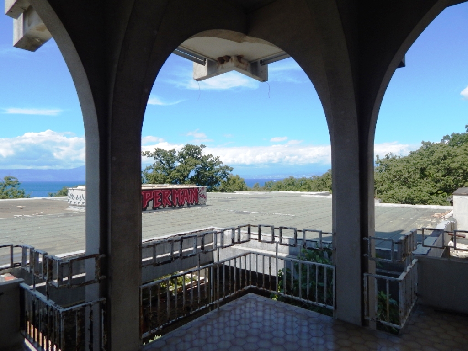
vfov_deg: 61.1
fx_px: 297
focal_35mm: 22
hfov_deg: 76.4
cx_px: 234
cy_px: 176
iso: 125
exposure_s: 1/500
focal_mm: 4
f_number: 6
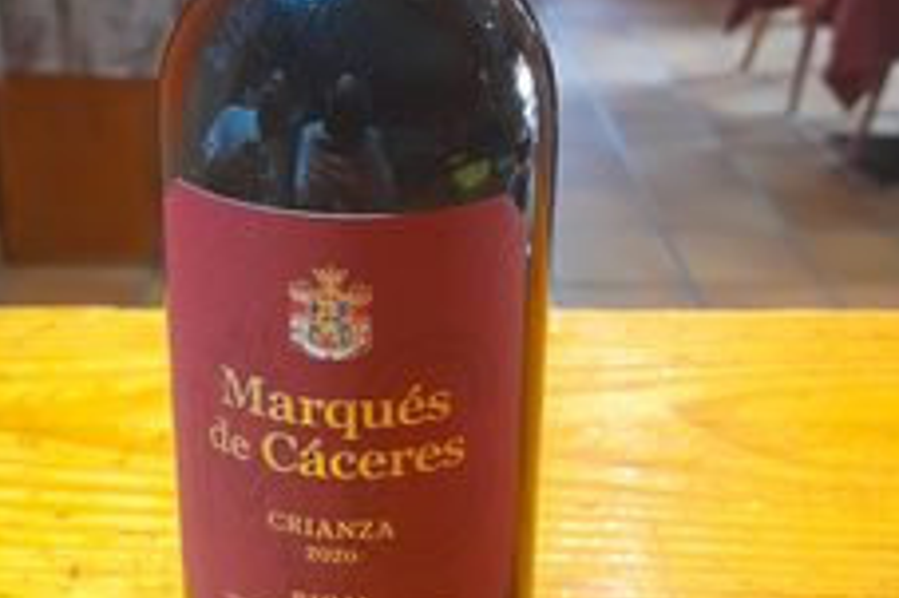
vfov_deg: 27.0
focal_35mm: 49
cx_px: 372
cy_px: 133
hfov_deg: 40.2
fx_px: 1223
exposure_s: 1/25
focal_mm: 4.6
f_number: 2
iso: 500
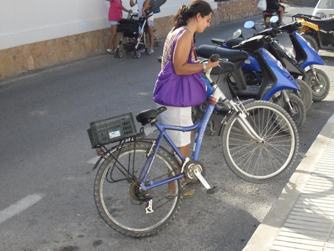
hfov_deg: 34.3
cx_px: 196
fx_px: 540
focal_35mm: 56
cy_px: 91
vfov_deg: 26.0
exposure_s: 1/125
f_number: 8
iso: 100
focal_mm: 6.2
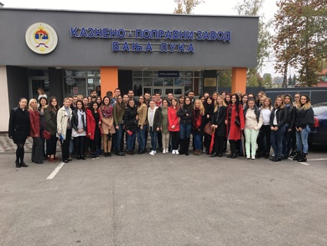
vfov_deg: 48.3
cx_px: 164
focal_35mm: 29
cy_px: 123
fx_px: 274
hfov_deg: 61.6
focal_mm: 4.15
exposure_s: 1/212
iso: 25
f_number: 2.2
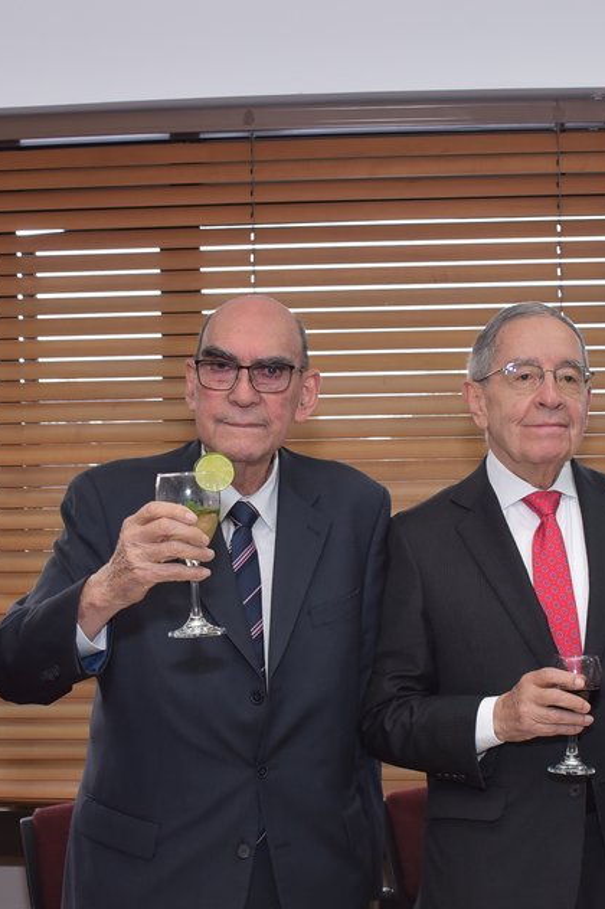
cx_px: 302
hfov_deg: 23.0
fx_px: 1489
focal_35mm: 59
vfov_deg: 33.9
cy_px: 540
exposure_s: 1/100
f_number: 6.3
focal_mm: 31
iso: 800
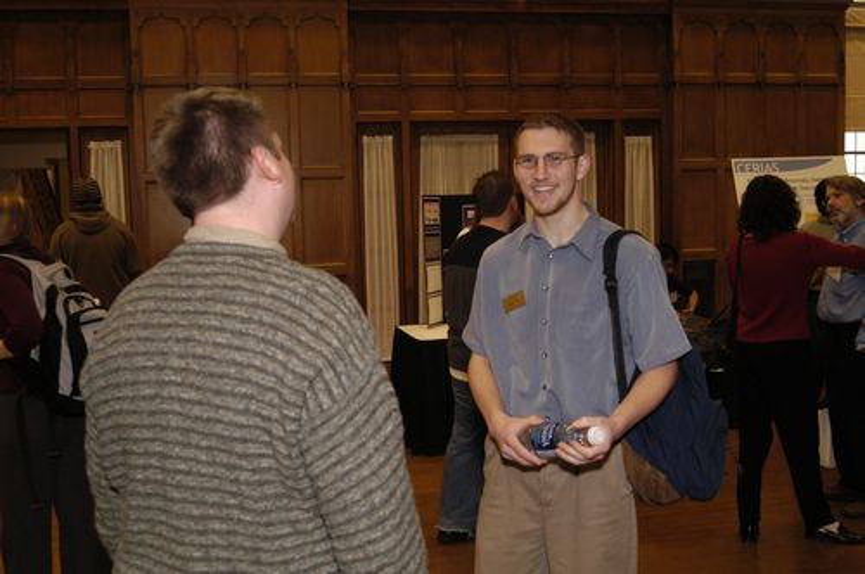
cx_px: 432
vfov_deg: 31.8
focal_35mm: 42
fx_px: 1008
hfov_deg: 46.5
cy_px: 287
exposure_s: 1/50
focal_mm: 28
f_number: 5.6
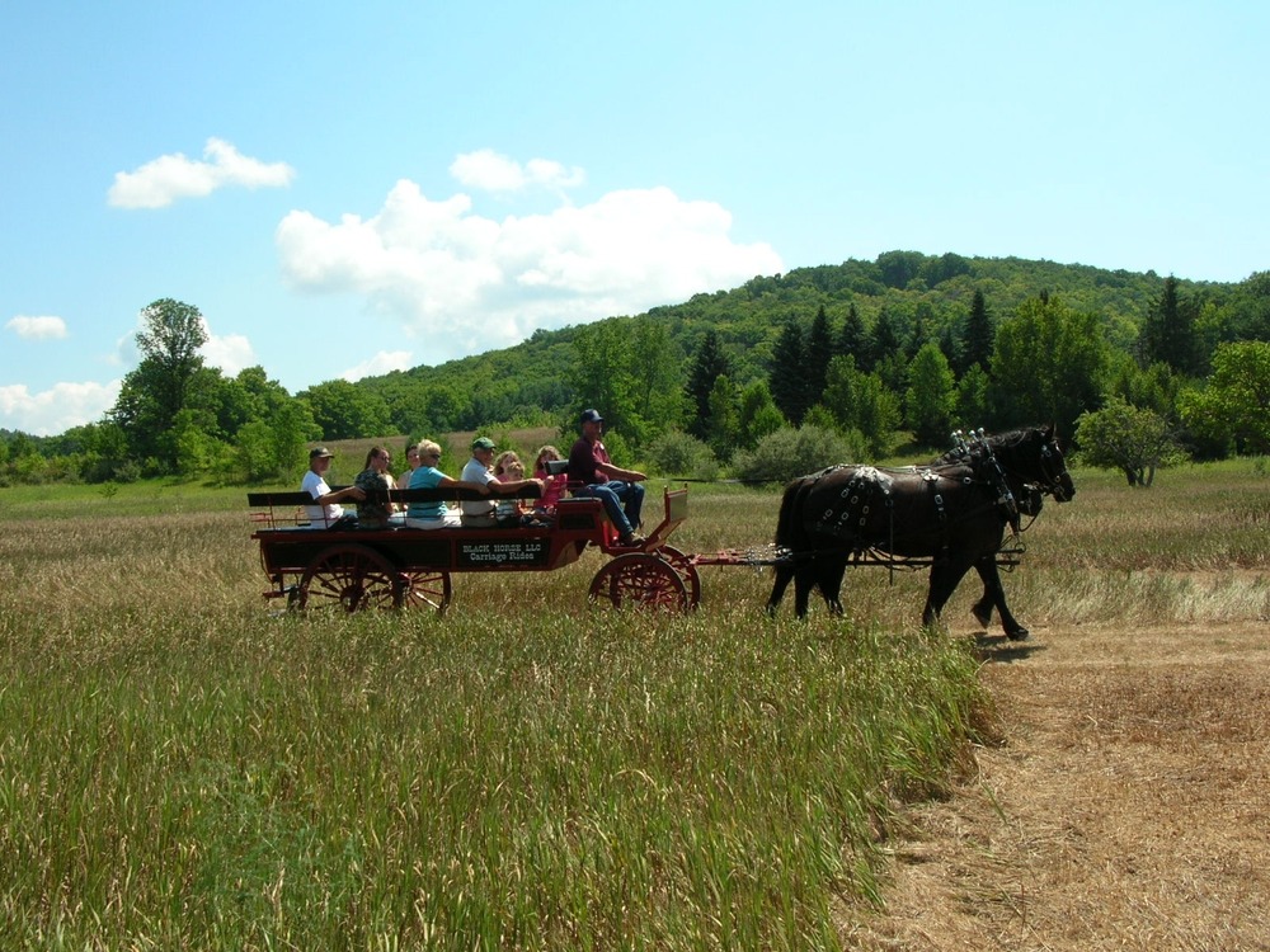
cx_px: 635
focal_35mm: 35
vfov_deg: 40.7
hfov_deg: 52.6
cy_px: 476
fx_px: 1284
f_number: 5.6
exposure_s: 1/274
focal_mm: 5.8
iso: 50
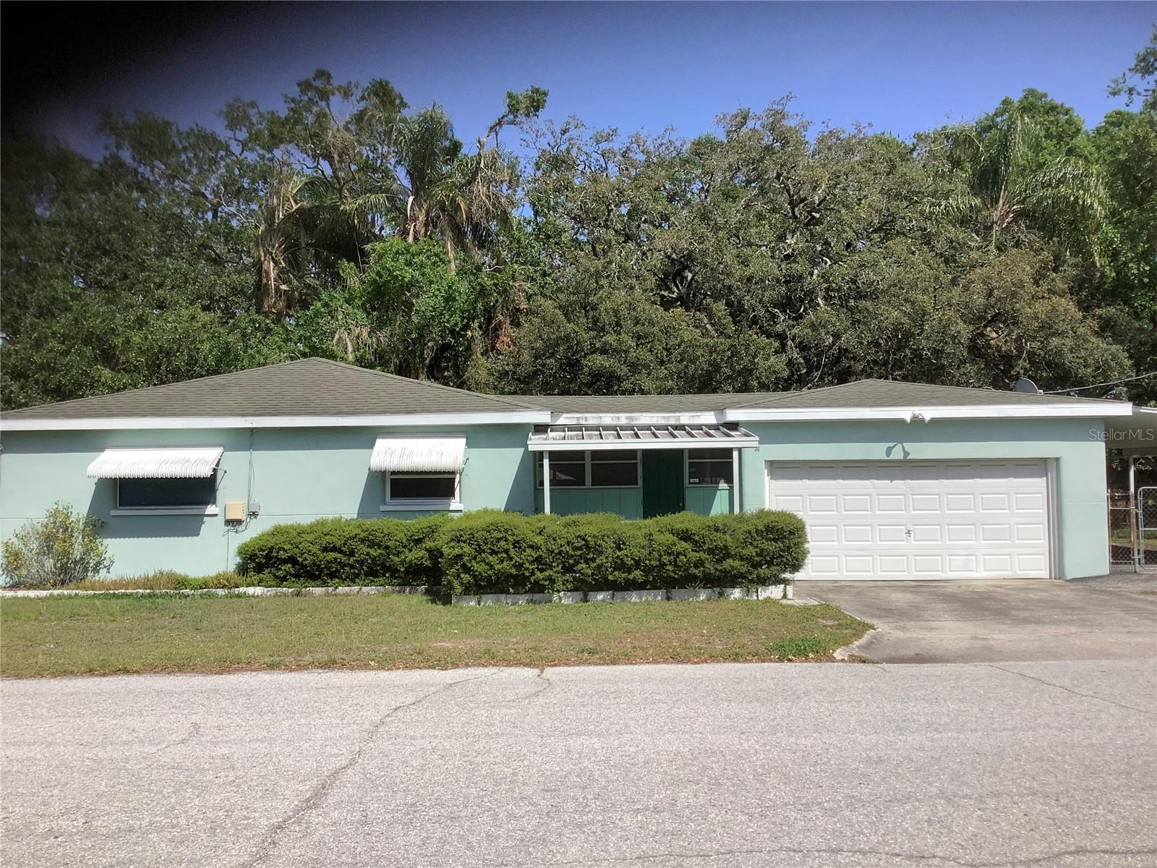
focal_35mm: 31
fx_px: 1036
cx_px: 578
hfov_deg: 58.4
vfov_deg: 45.4
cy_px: 434
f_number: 2.4
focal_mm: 3.3
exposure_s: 1/1773
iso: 25
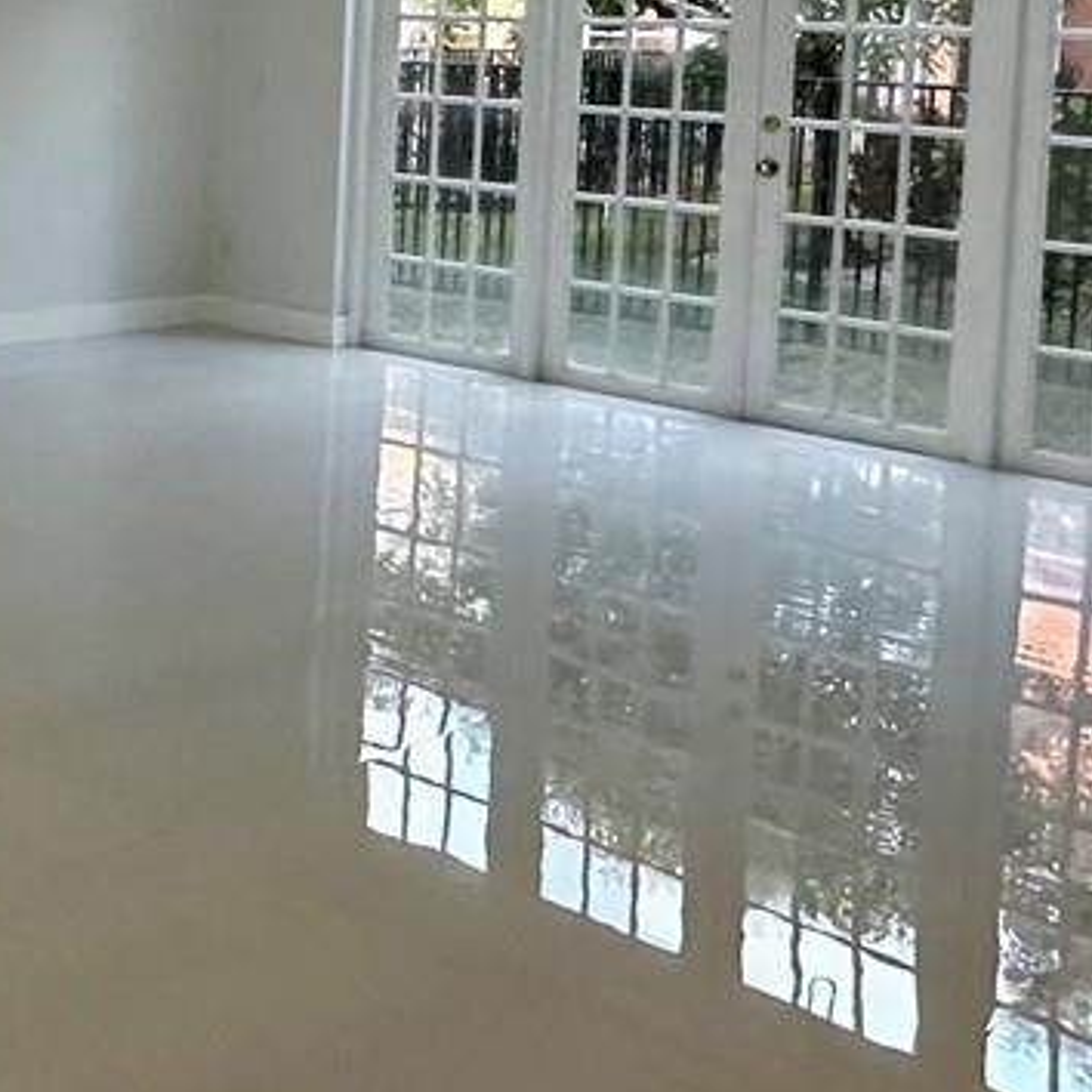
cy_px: 111
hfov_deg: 27.7
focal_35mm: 56
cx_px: -139
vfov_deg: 29.3
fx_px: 1999
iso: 320
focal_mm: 2.22
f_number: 2.2
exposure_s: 1/120
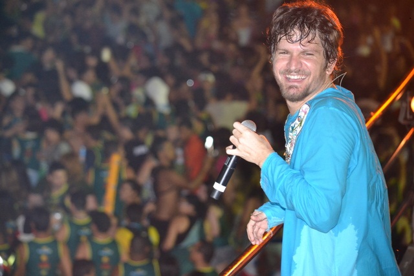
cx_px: 207
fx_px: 2001
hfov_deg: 11.8
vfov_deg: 7.9
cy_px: 138
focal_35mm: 174
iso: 1600
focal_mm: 116
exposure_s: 1/200
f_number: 4.8
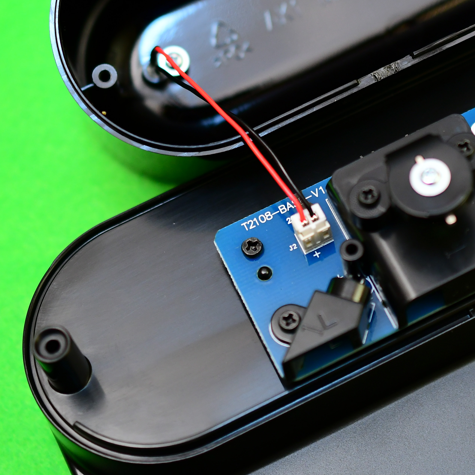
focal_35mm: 112
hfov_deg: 15.4
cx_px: 414
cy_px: 138
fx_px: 1739
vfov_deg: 15.5
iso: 800
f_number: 3
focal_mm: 40
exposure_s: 1/250
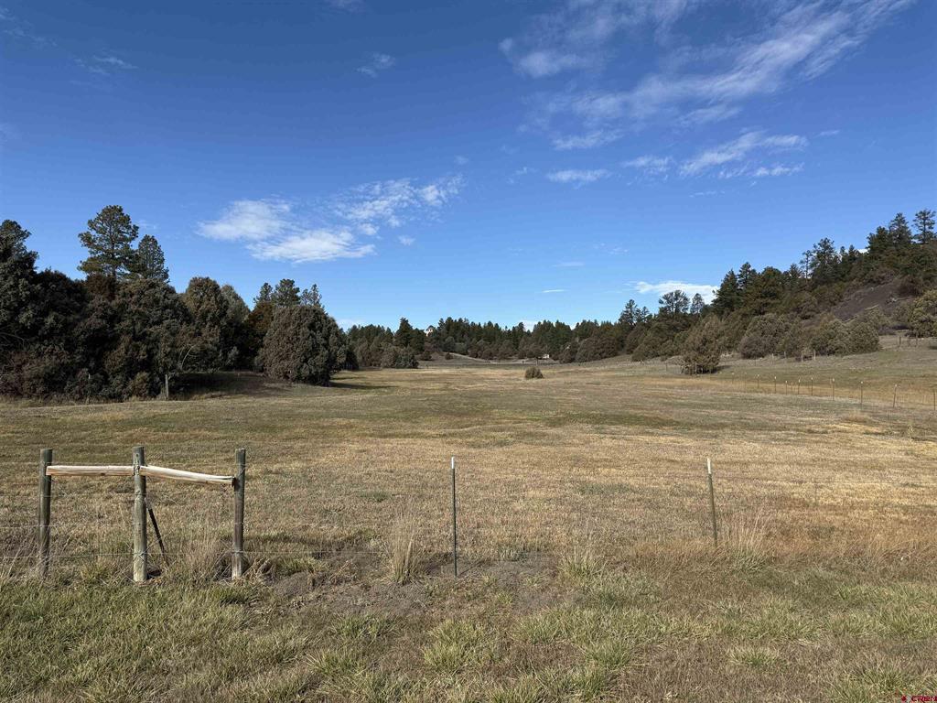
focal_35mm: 24
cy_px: 352
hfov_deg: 71.6
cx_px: 468
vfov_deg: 56.8
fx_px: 650
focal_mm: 6.76
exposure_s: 1/3953
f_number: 1.78
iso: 80
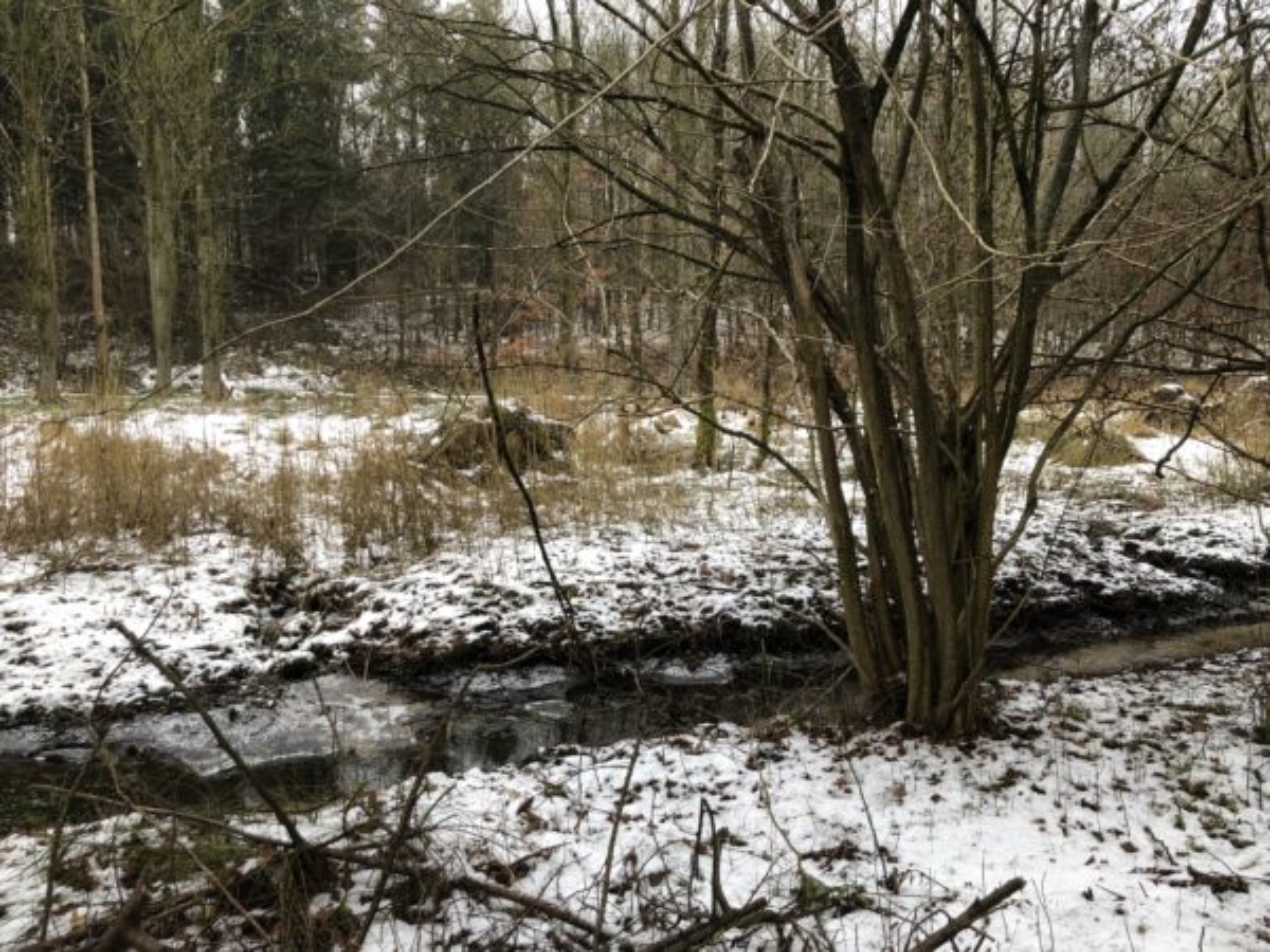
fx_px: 1027
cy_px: 476
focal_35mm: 28
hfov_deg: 63.4
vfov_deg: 49.7
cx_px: 635
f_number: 1.8
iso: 32
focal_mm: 4
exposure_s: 1/100
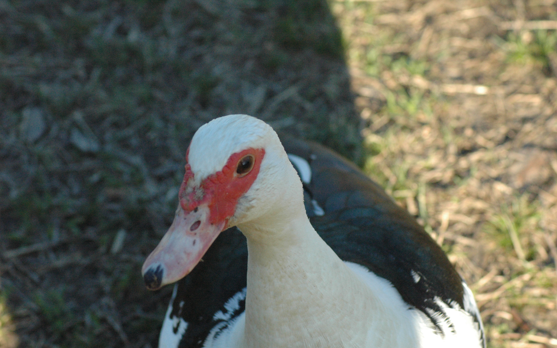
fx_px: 2437
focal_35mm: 161
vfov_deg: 8.2
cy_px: 184
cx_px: 278
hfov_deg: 13.0
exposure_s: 1/800
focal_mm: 105
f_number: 7.1
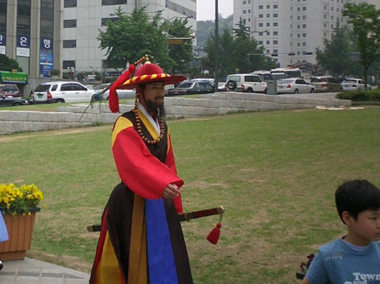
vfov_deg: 20.9
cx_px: 63
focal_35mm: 70
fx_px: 768
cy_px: 105
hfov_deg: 27.1
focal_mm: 5.6
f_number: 3.5
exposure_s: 1/1000
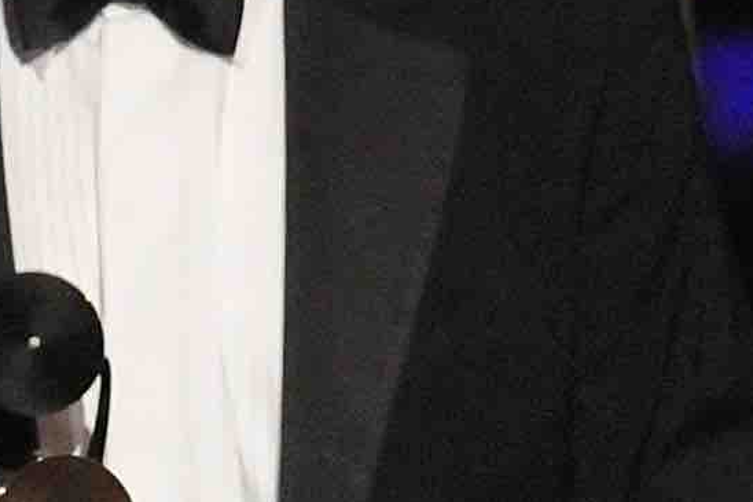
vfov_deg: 0.6
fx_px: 45791
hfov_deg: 0.9
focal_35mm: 2190
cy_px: 628
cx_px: -838
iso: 6400
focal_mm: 400
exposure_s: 1/160
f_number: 5
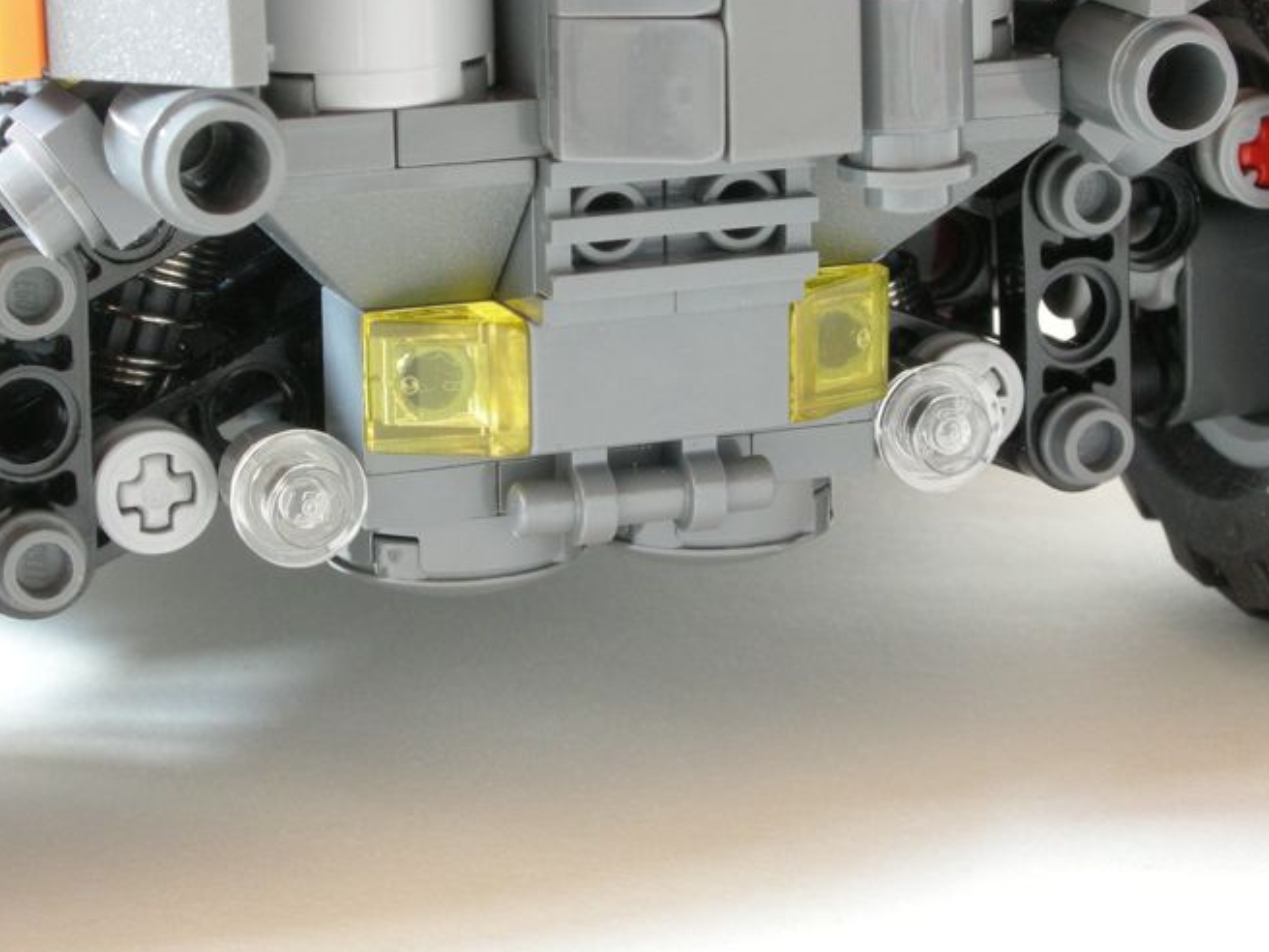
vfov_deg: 12.6
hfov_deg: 16.8
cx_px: 600
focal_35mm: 117
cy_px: 331
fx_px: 4289
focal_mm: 15.7
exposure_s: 1/1.3
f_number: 6.8
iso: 200
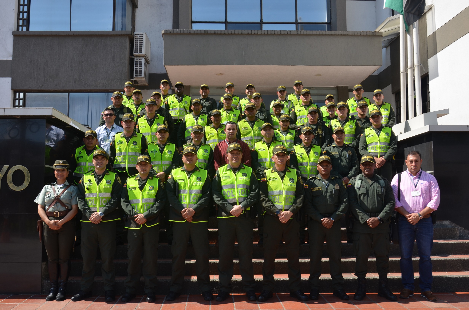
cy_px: 155
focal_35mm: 32
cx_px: 234
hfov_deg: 59.6
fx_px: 410
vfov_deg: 41.5
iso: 180
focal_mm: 21
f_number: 8
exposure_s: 1/250
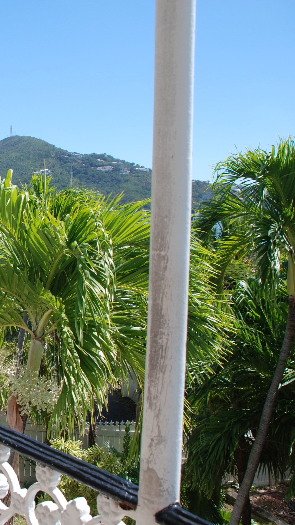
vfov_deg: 42.9
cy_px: 258
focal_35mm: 48
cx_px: -82
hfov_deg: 22.4
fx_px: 667
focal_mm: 20
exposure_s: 1/200
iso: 100
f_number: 7.1
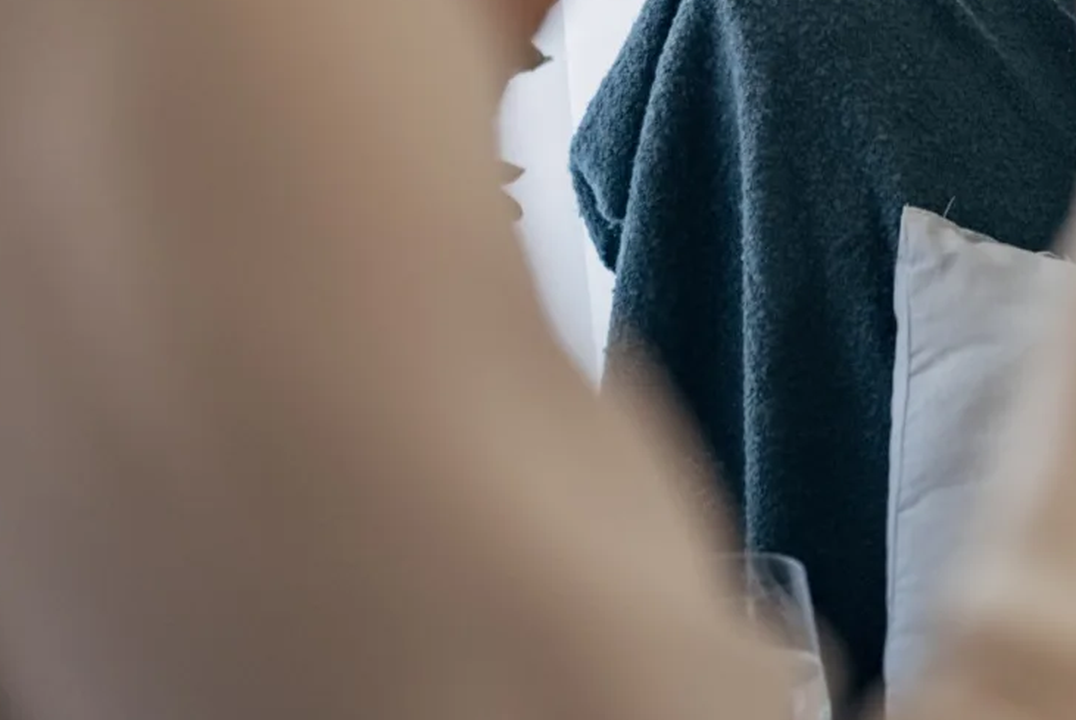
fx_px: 2932
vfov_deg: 13.7
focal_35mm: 98
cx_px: 1391
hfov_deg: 19.2
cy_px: -99
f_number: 1.8
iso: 400
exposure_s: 1/200
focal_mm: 35
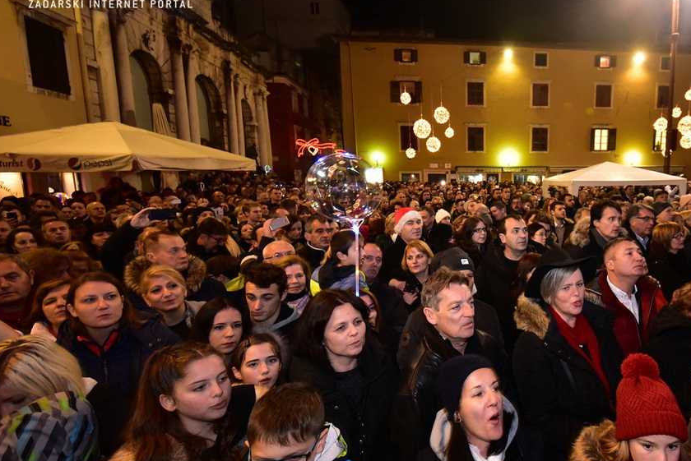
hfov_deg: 79.9
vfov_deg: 61.9
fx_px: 384
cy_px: 244
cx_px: 485
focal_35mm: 20
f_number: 4.8
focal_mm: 14
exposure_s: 1/30
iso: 3200
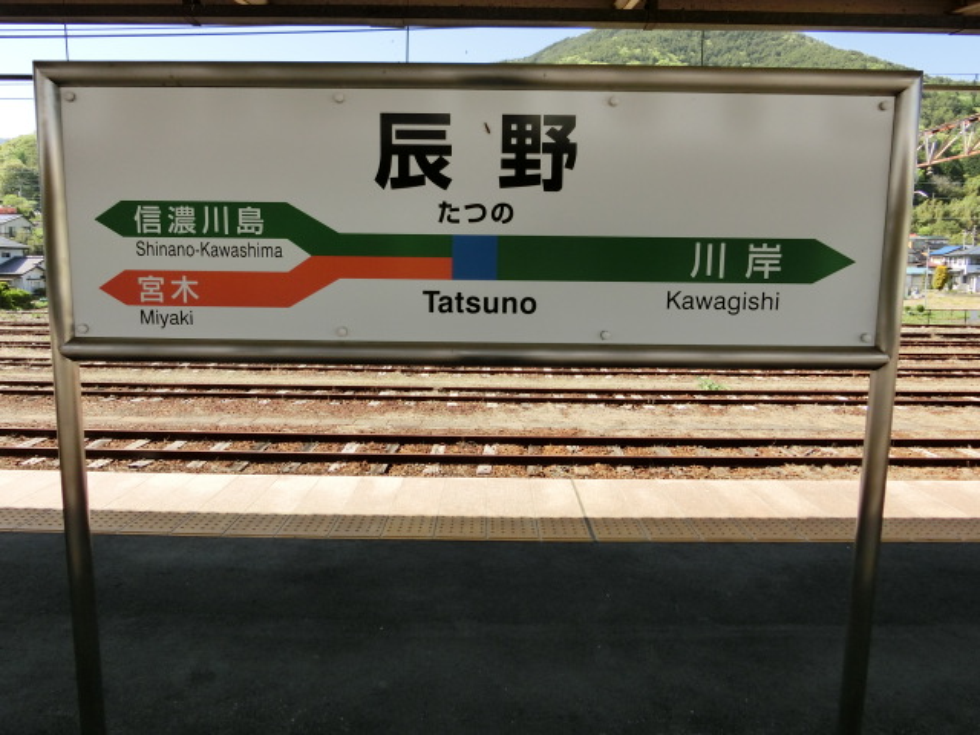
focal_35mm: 25
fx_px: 708
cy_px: 368
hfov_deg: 69.4
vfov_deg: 54.9
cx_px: 490
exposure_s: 1/500
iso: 80
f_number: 3.5
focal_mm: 4.5
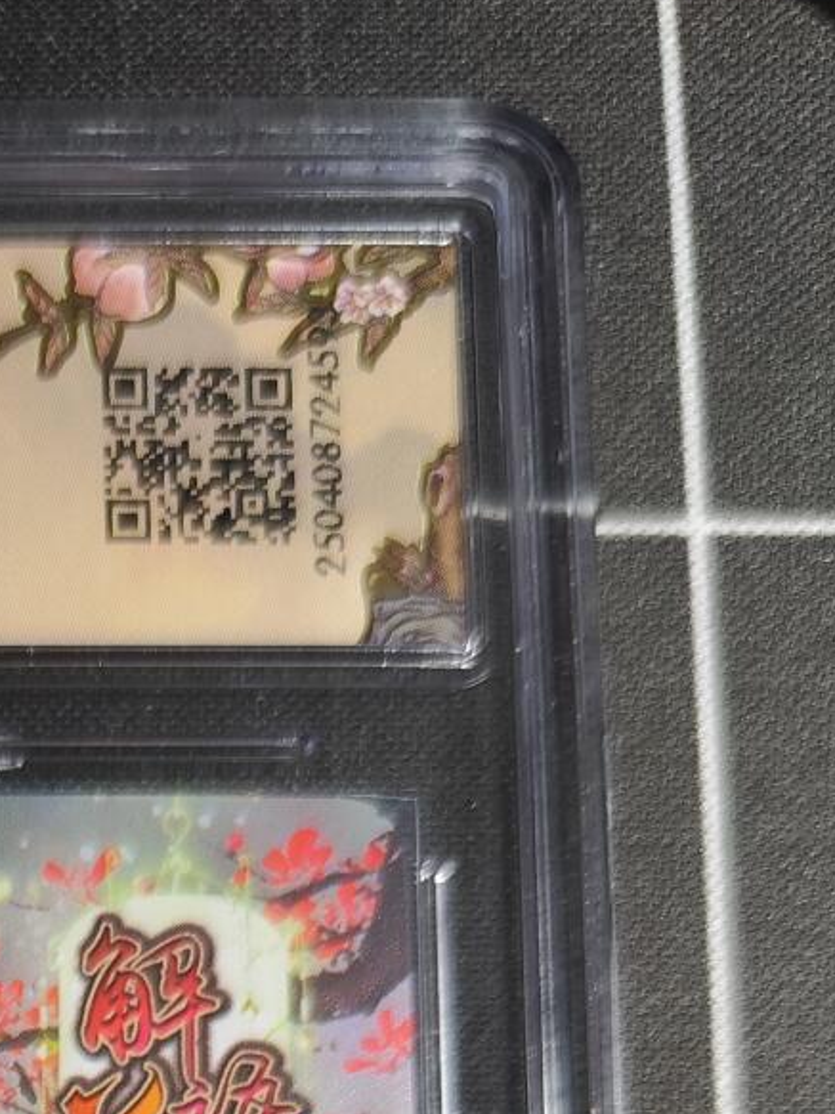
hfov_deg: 19.4
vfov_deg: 23.0
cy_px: 1599
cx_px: -189
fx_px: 2284
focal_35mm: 71
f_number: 1.65
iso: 500
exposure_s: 1/100
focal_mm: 6.14
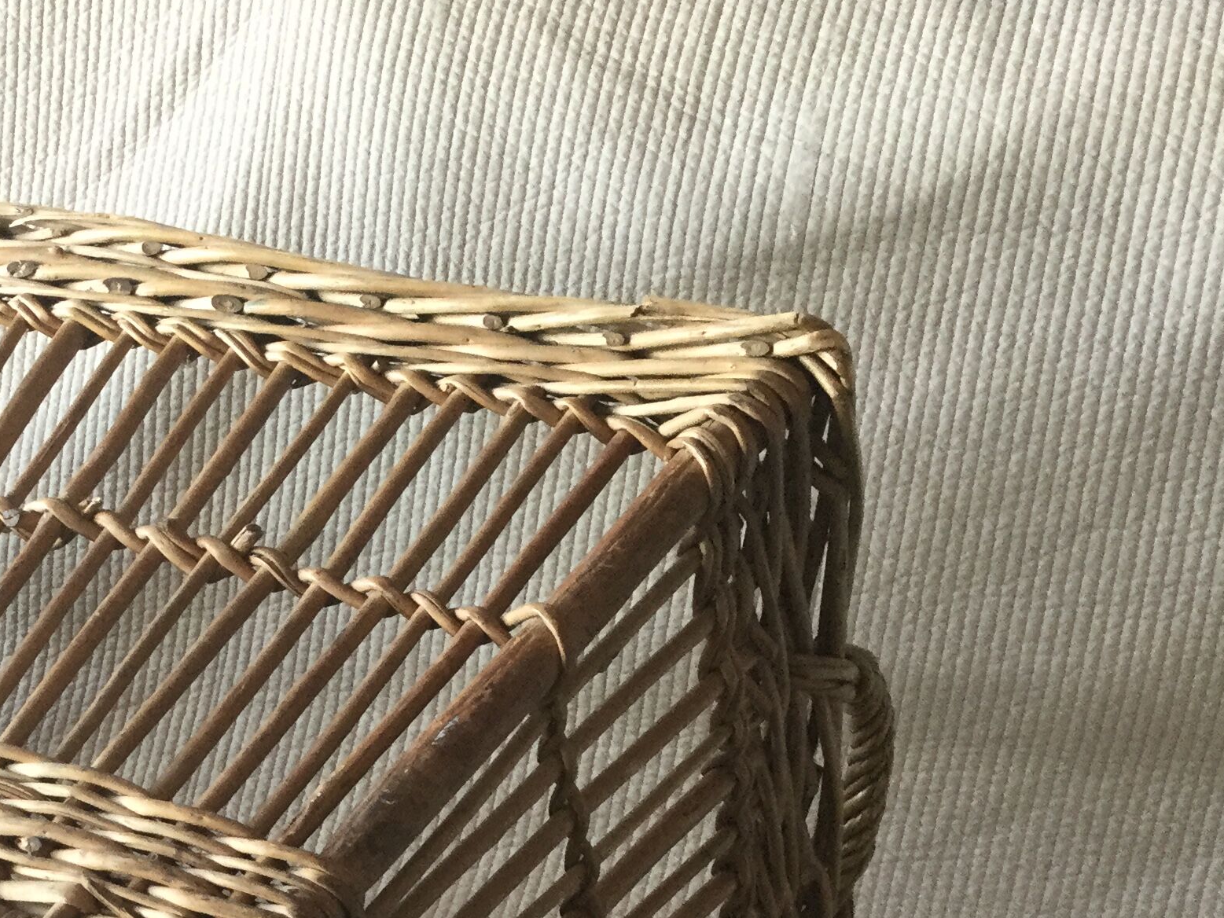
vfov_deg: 21.9
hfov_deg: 28.8
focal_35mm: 65
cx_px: 148
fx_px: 2299
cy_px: 893
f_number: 2.4
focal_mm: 3.3
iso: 64
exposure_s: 1/33
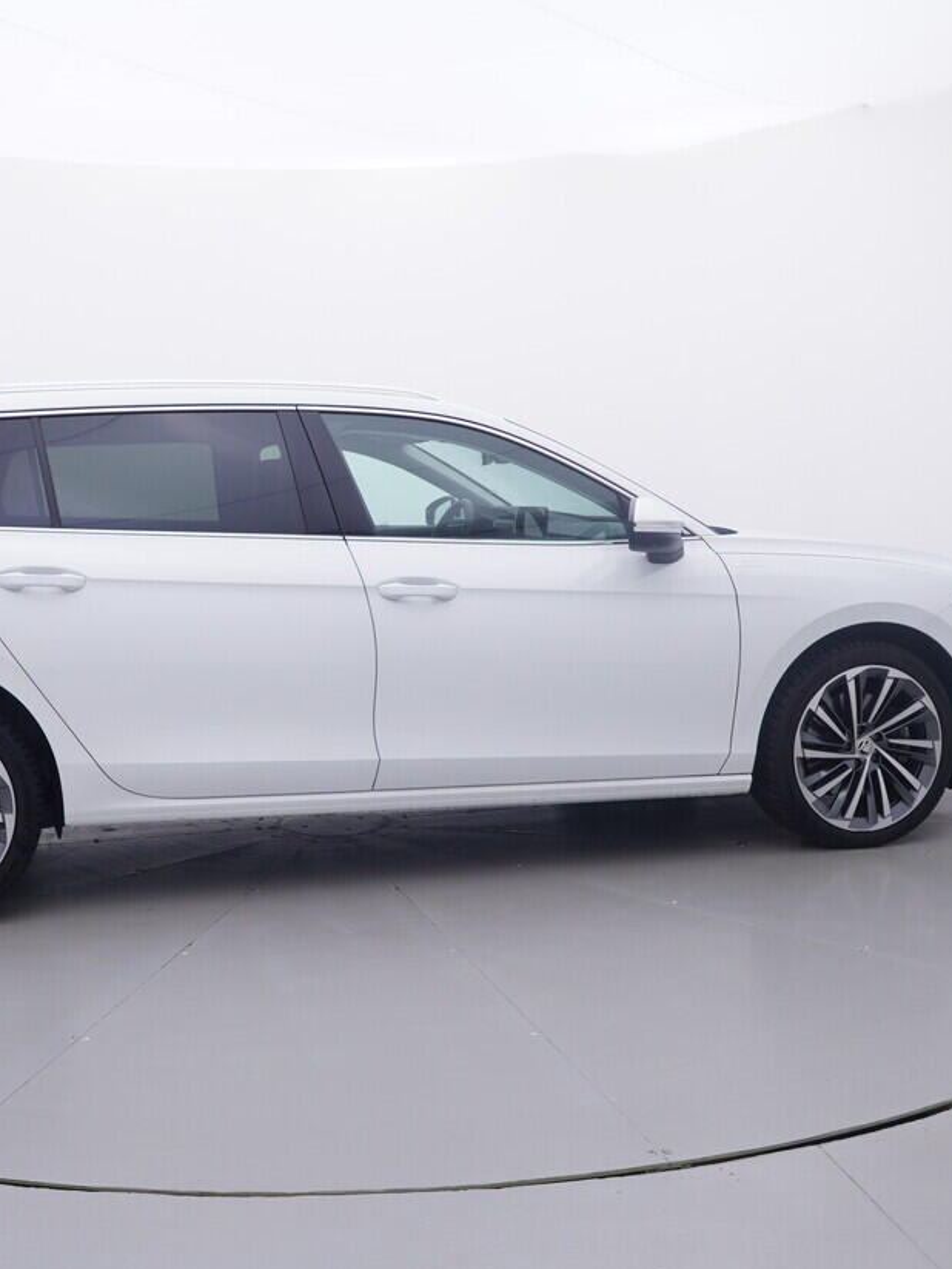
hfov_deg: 37.5
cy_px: 639
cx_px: 333
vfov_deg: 49.2
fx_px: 1388
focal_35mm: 38
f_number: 5
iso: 200
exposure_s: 1/80
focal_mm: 15
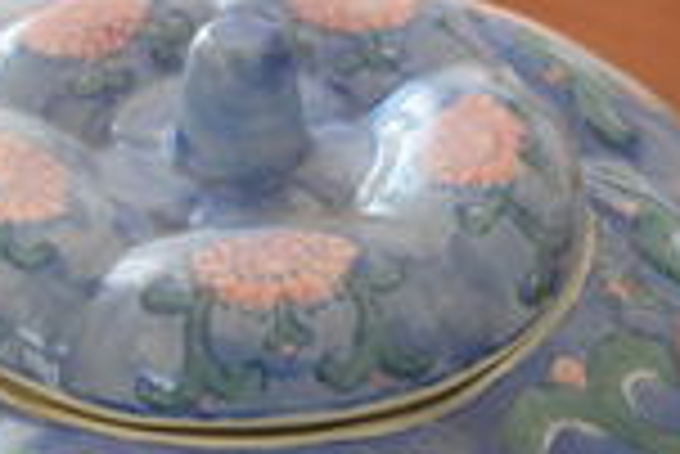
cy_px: 526
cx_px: 225
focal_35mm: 143
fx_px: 2704
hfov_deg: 14.3
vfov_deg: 9.5
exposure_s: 1/60
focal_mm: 30
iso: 400
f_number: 4.5
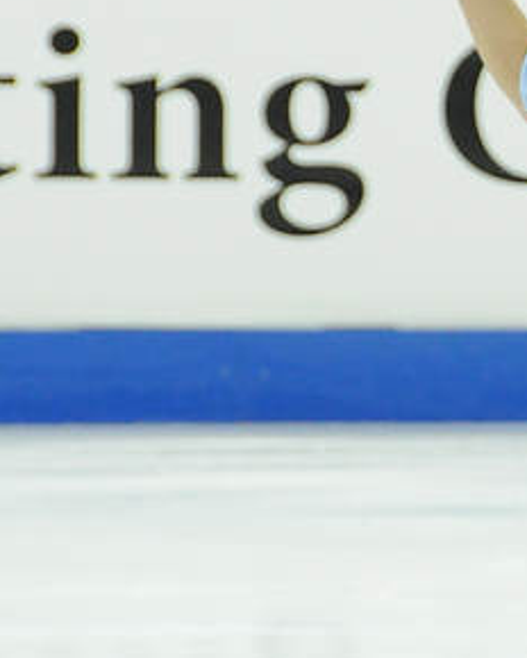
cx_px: 616
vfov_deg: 3.3
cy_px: 112
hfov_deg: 2.7
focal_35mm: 581
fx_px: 11327
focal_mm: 150
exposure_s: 1/500
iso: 3200
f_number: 5.6
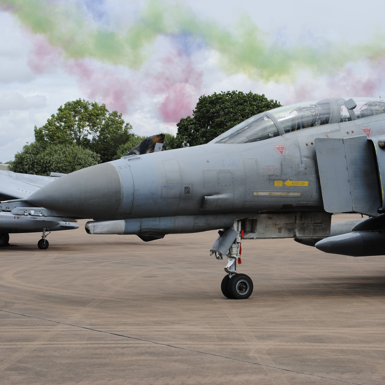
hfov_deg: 16.4
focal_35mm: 106
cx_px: 256
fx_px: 1329
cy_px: 193
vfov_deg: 16.5
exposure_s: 1/250
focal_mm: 55
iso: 100
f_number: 8
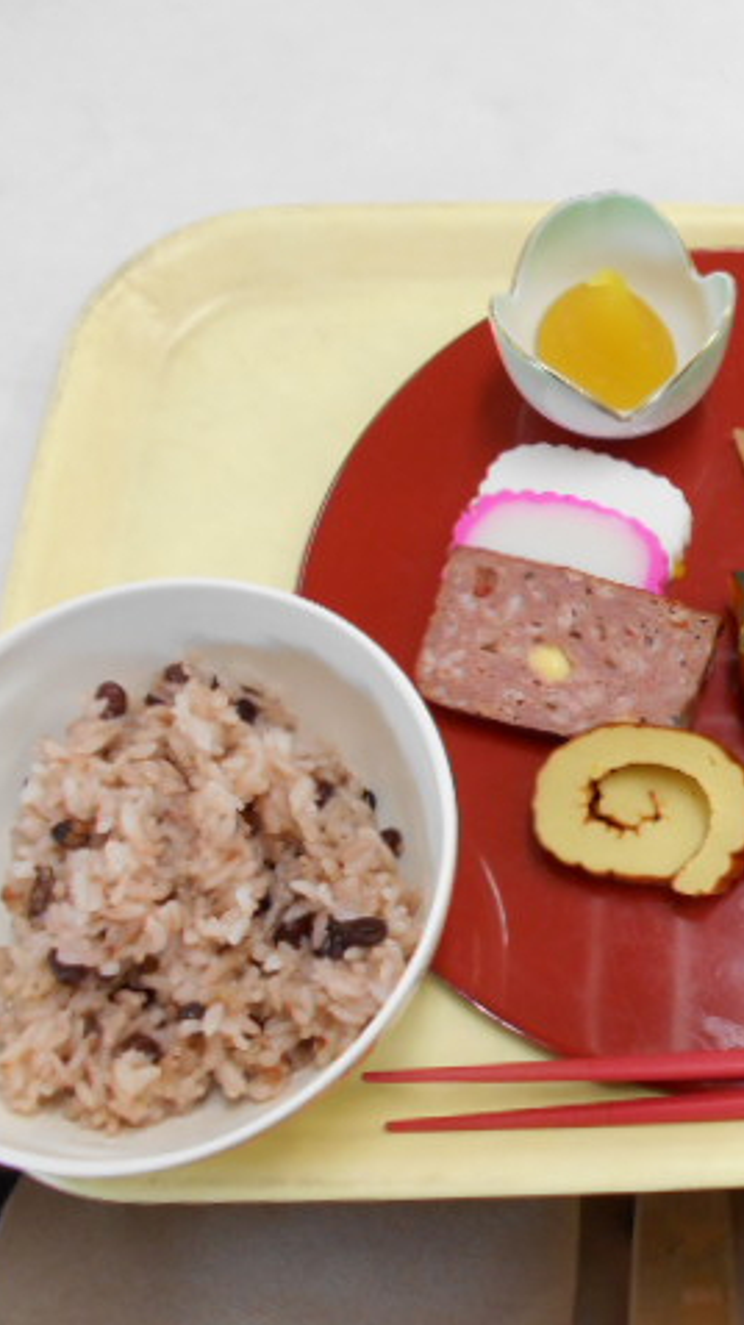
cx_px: 769
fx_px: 1334
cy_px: 661
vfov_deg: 52.8
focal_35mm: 38
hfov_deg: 28.9
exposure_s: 1/30
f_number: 3.2
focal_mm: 4.6
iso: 200
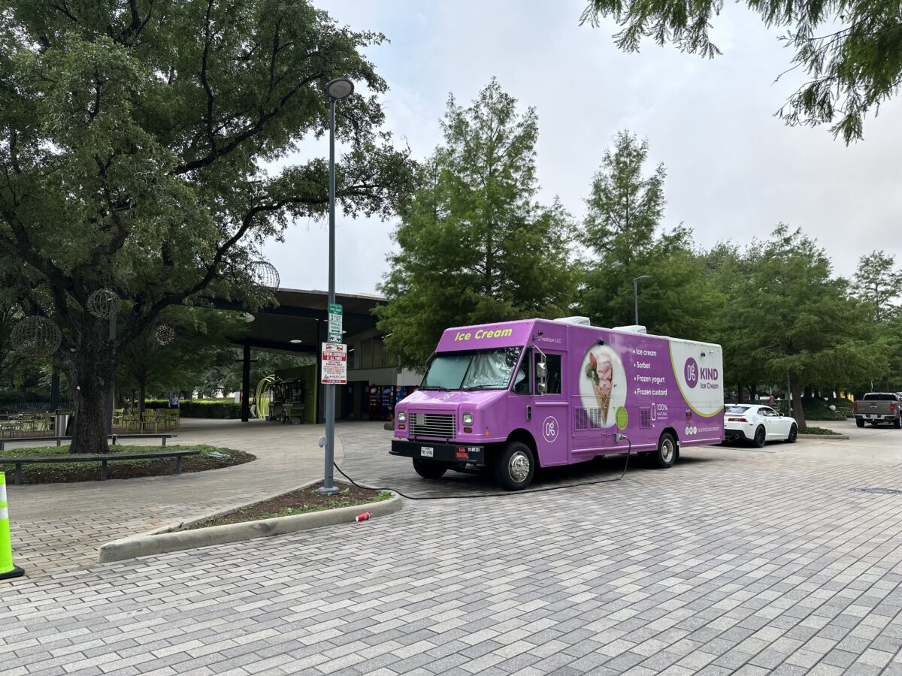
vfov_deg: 56.8
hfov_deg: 71.6
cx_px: 451
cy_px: 338
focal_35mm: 24
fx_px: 625
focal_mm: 6.86
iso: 80
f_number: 1.78
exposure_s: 1/1272
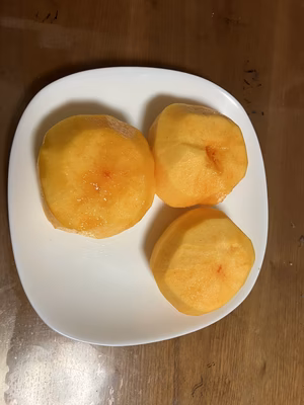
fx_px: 328
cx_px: 152
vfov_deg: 63.4
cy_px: 202
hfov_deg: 49.7
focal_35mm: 28
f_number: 1.8
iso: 160
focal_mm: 3.99
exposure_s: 1/60
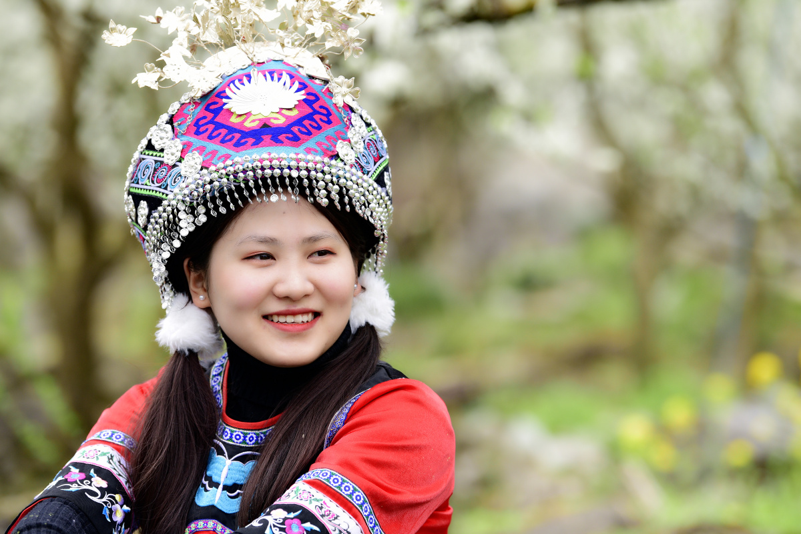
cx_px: 400
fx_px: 3895
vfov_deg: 7.9
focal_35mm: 175
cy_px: 267
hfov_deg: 11.7
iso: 400
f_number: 4
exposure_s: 1/800
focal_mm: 175
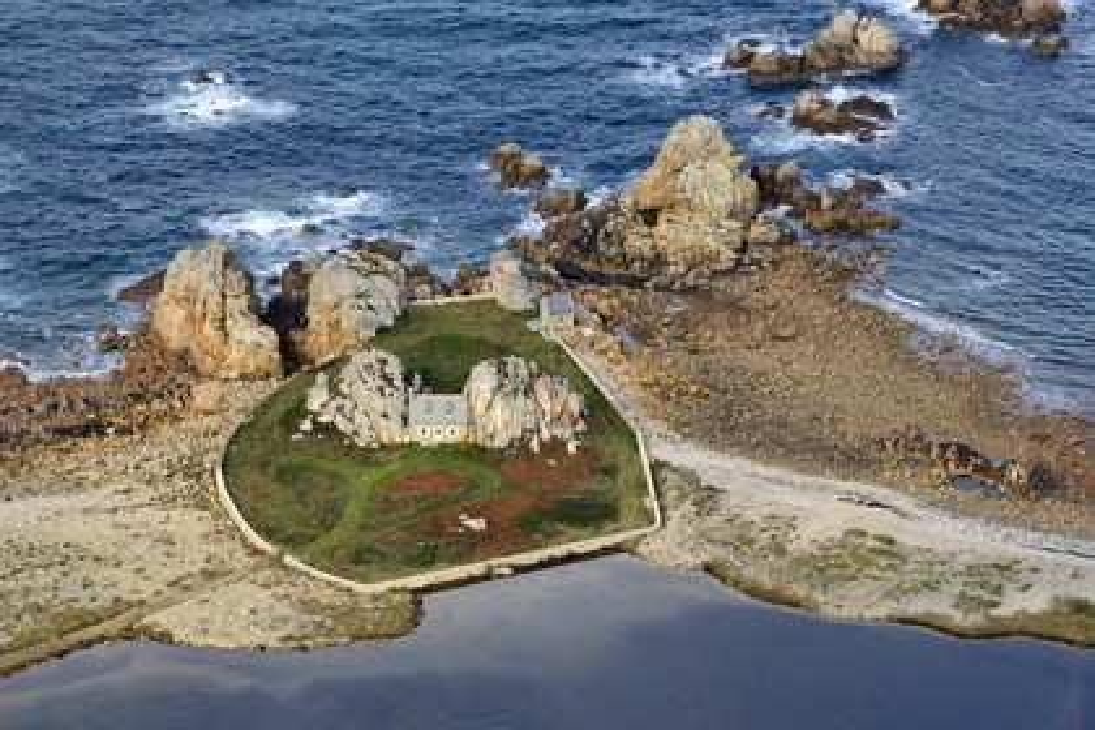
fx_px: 3711
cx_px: 548
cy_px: 365
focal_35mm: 122
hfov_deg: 16.8
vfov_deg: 11.2
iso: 800
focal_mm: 122
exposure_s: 1/1250
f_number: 8
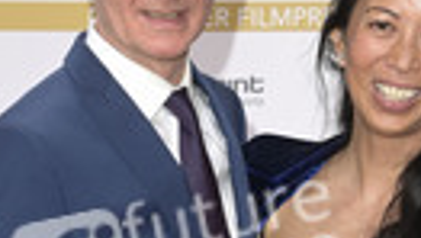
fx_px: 2313
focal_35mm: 207
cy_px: 418
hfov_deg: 10.4
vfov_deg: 5.8
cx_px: 270
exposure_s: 1/250
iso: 640
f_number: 6.3
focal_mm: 65
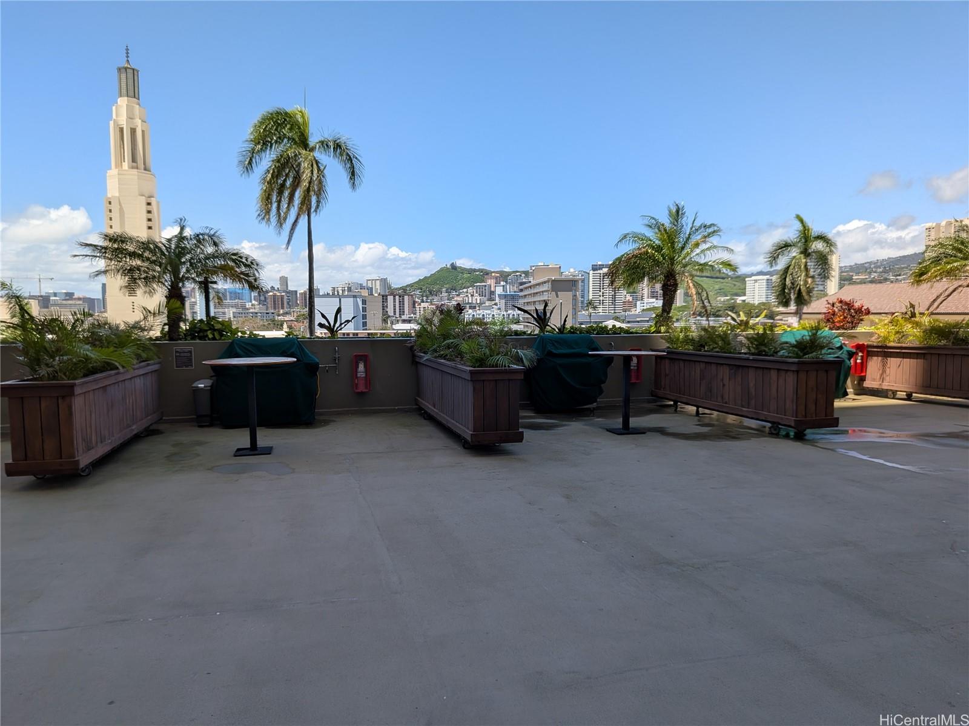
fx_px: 672
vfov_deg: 56.8
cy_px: 363
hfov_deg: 71.6
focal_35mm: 24
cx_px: 484
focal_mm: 4.53
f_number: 1.7
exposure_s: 1/1350
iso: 30
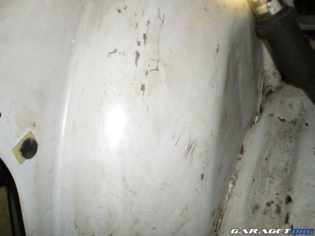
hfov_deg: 49.0
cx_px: 158
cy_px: 118
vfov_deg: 37.7
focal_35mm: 38
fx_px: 346
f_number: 3.1
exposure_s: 1/50
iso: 200
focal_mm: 6.3
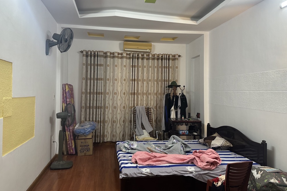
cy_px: 85
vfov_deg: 49.4
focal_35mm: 26
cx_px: 142
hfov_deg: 69.4
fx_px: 207
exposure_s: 1/100
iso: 160
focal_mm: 6.86
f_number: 1.78
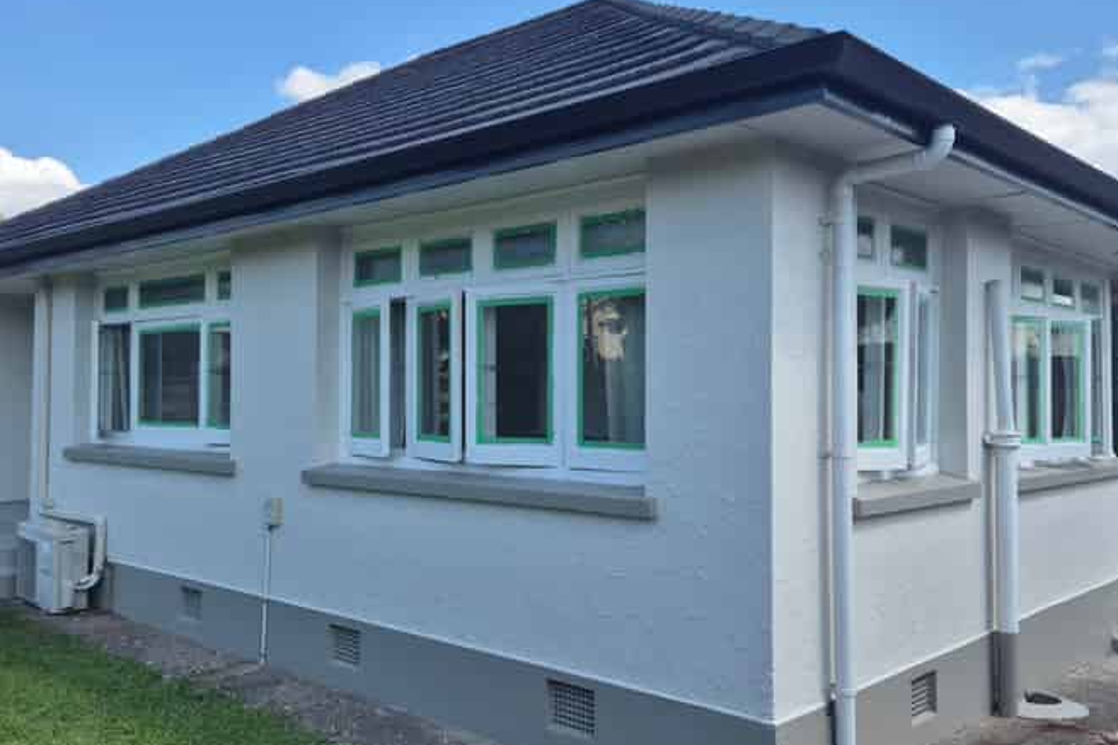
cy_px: 372
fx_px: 745
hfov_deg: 73.8
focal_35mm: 24
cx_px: 559
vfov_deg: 53.1
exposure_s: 1/1429
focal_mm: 5.4
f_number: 1.8
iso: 25
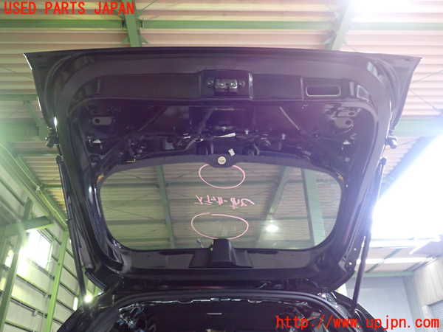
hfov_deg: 60.0
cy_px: 166
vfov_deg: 46.8
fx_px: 384
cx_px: 222
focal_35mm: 30
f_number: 2.3
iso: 800
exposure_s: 1/30
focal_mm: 5.4
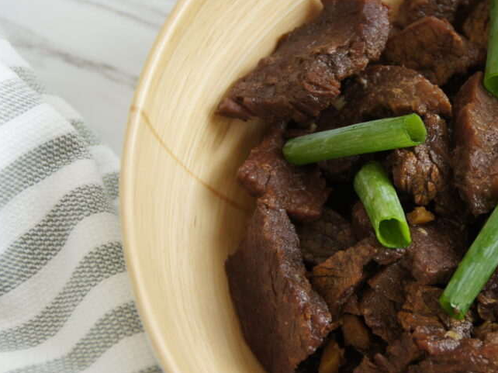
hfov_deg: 12.3
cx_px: 338
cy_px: 194
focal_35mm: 161
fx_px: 2315
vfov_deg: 9.2
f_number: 5
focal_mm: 70
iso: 100
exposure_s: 1/20
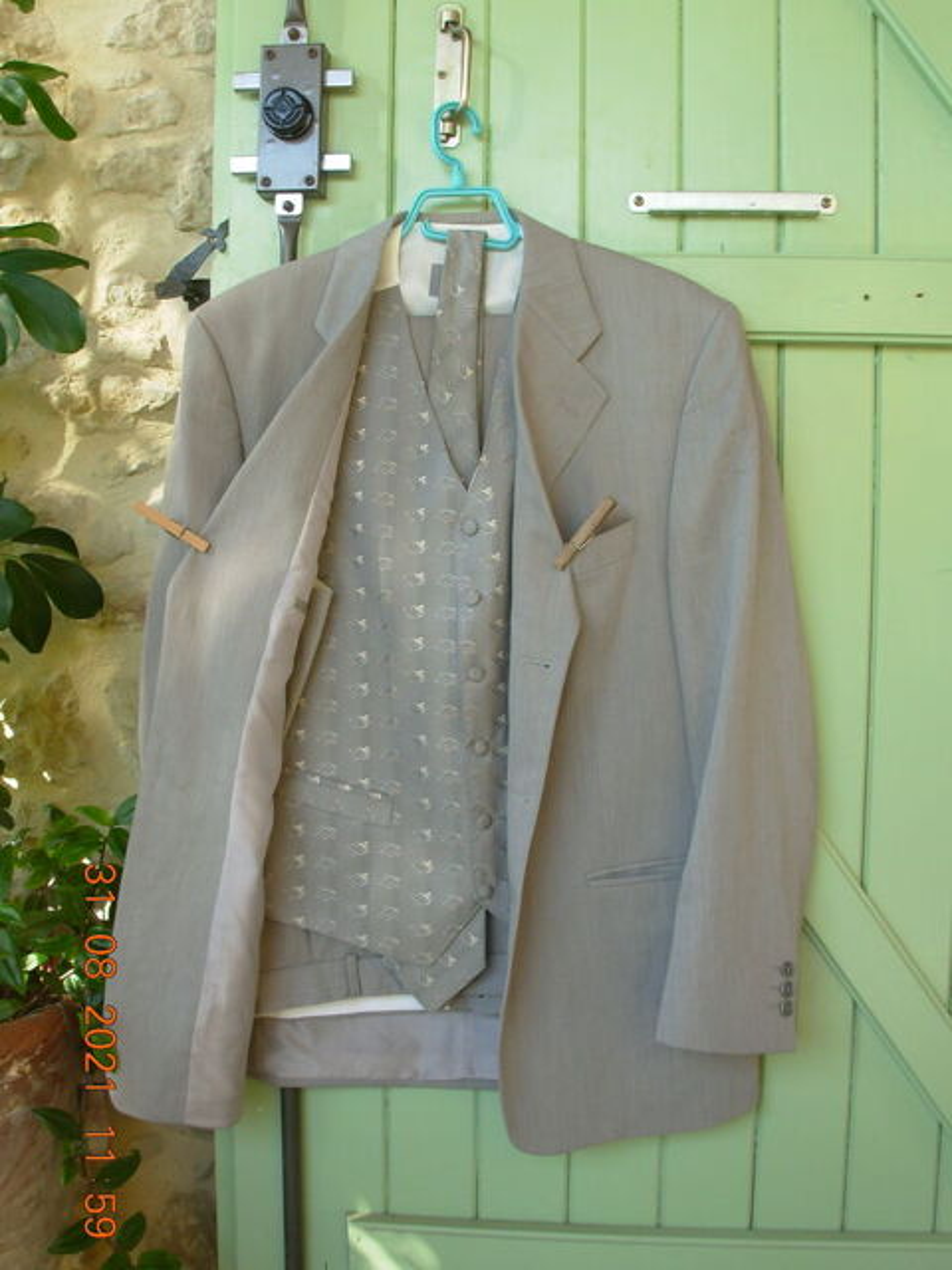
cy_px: 635
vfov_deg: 49.0
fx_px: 1393
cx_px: 476
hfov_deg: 37.7
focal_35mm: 38
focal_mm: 6.3
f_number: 4.9
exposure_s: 1/46.6
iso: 50
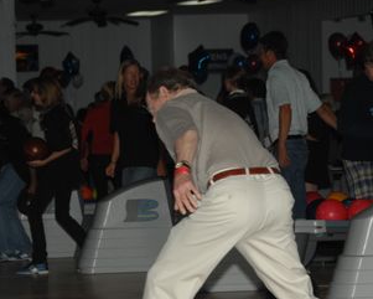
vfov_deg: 5.4
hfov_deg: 6.8
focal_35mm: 284
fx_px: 3136
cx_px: 157
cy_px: 225
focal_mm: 95
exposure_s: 1/125
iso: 200
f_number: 5.3
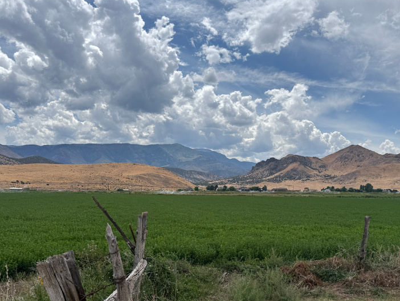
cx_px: 219
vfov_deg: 40.2
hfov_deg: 52.5
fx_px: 405
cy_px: 203
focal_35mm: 35
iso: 80
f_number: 1.78
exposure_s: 1/9091
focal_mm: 6.76
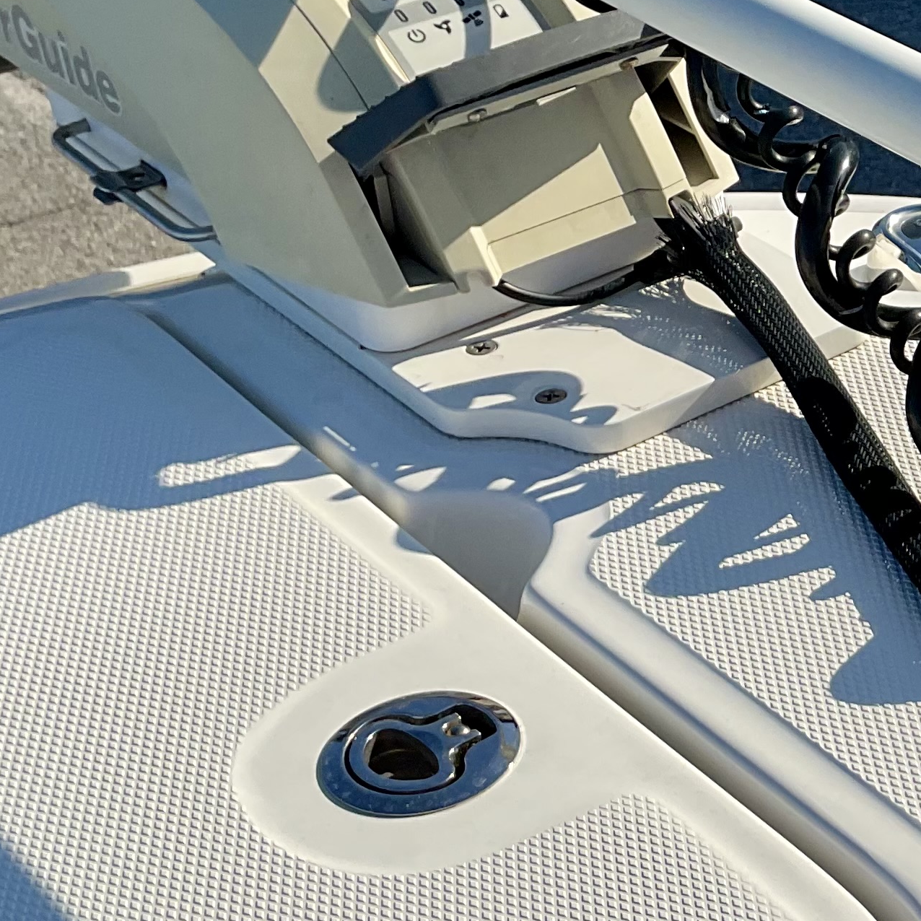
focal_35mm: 81
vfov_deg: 21.4
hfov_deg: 20.2
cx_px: 1073
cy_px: 388
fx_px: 2438
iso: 16
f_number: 1.8
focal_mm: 3
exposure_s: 1/3125
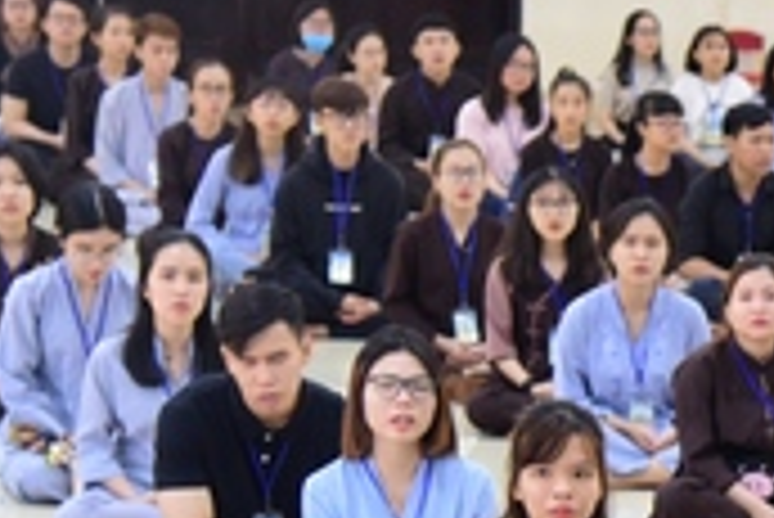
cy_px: 689
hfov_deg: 9.2
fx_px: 4712
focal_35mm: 219
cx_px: 1076
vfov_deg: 6.2
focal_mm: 58
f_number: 4
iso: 1600
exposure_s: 1/40
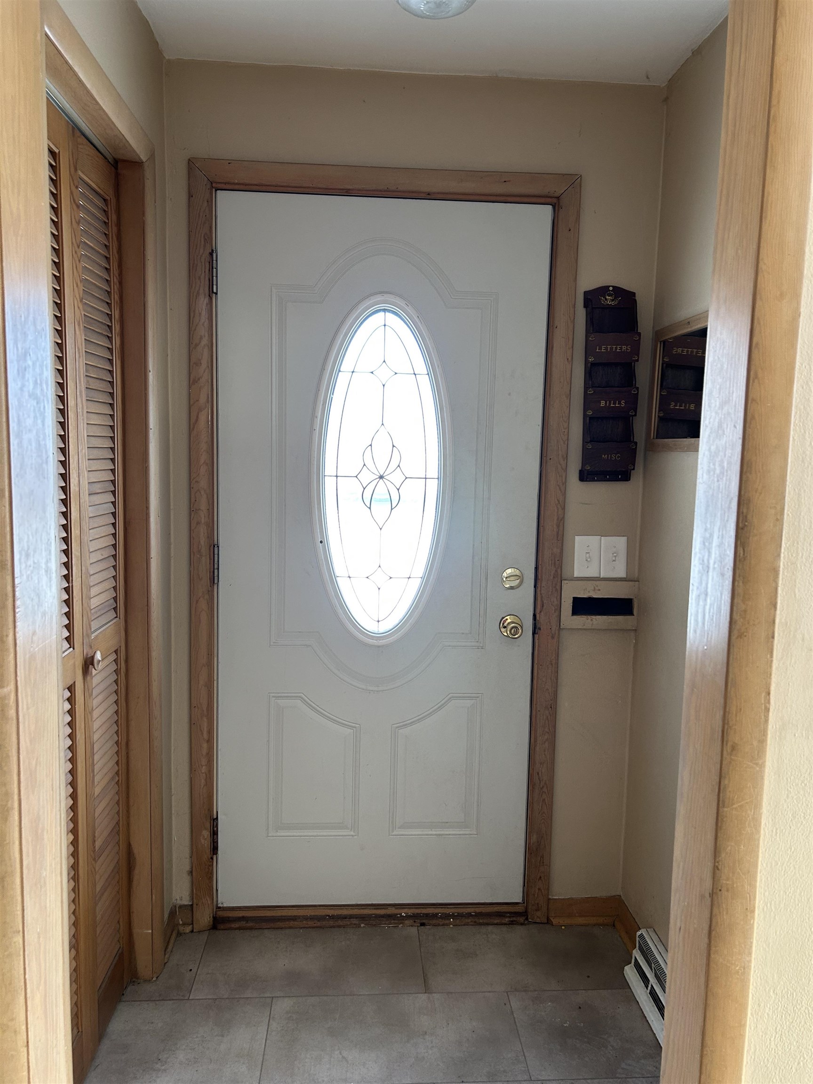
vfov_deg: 67.3
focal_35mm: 26
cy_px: 542
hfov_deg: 53.1
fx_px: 814
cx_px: 406
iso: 125
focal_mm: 5.7
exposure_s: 1/85
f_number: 1.5
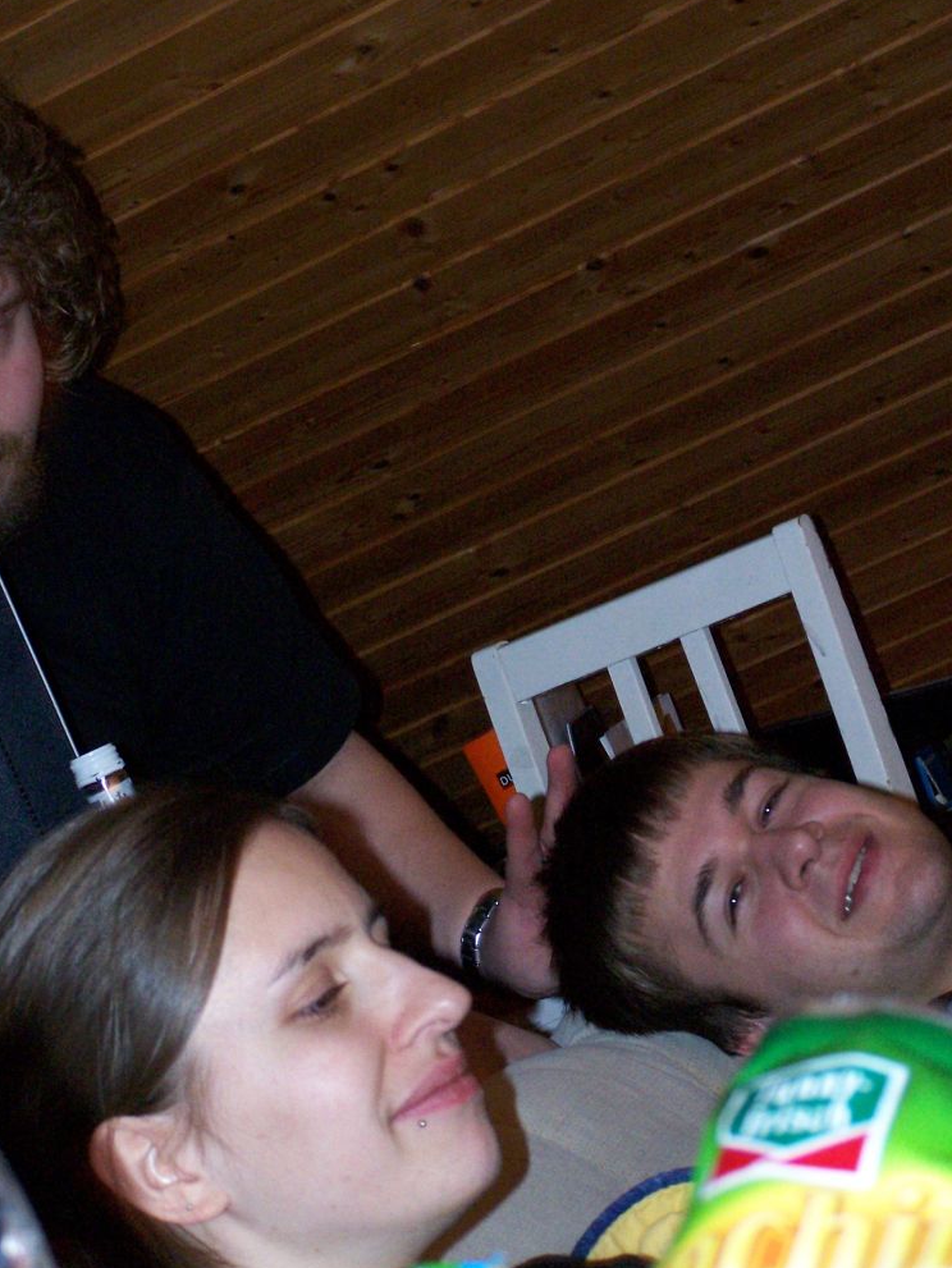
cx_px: 421
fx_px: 4471
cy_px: 536
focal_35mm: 122
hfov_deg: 12.2
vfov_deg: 16.1
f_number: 3.2
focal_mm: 17.5
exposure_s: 1/4
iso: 400
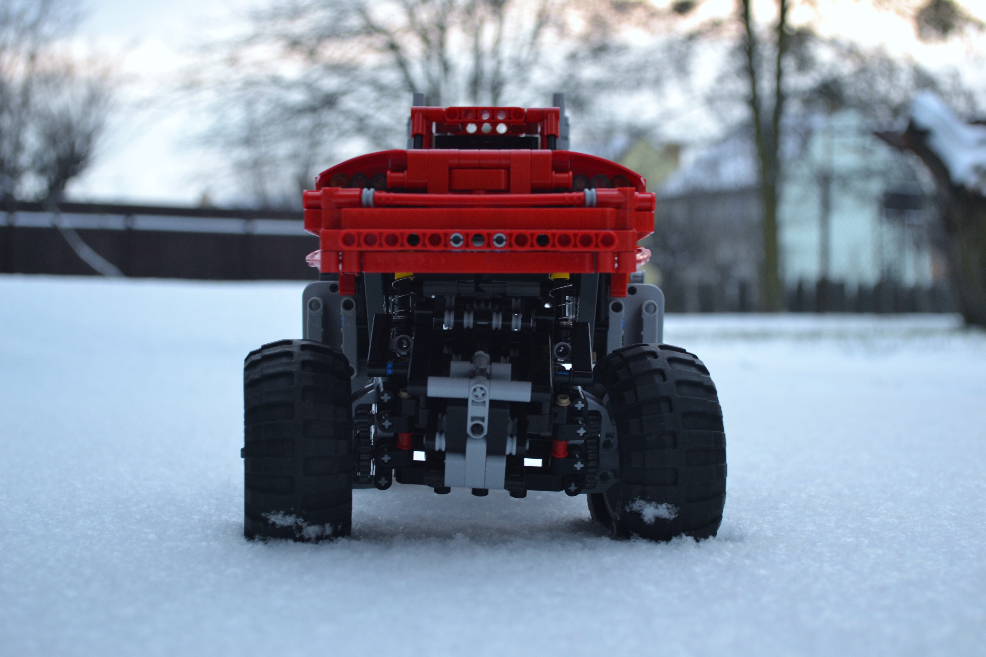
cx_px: 493
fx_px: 1643
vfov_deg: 22.6
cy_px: 328
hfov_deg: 33.4
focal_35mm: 60
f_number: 5.3
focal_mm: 40
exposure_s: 1/30
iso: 400
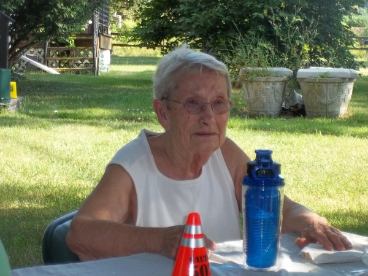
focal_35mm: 140
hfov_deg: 14.1
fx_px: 1488
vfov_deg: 10.6
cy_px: 138
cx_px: 184
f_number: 5.9
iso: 160
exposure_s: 1/125
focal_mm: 25.25
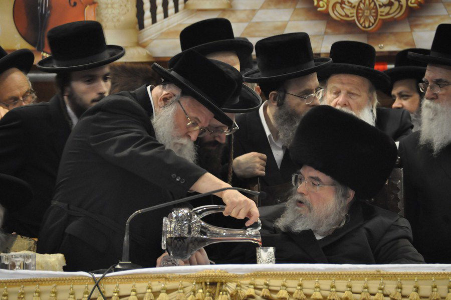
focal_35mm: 330
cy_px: 150
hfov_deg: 6.3
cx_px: 226
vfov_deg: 4.2
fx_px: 4130
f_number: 5.6
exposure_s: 1/50
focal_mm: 220
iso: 2000
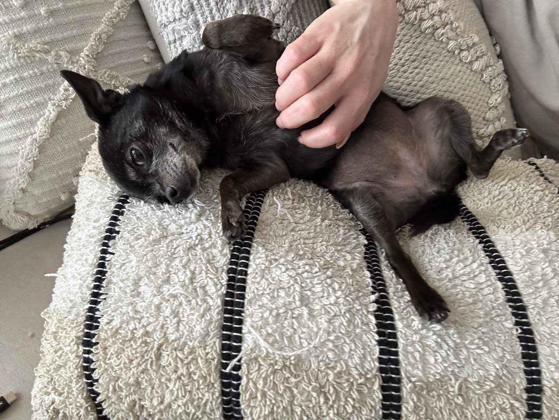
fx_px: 371
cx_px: 280
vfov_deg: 58.9
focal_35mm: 23
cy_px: 210
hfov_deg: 73.9
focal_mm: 2.69
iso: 125
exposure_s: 1/60
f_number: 1.9
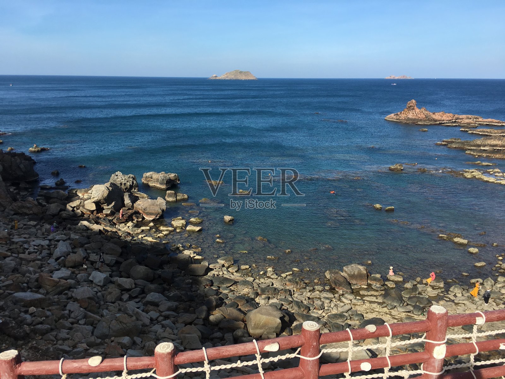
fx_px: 423
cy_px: 190
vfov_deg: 48.2
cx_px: 252
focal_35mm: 29
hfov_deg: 61.7
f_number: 2.2
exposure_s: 1/1538
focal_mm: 4.15
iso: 25
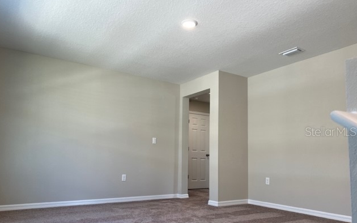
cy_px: 131
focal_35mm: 28
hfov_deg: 66.5
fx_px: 272
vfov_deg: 44.4
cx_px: 177
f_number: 1.5
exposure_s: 1/120
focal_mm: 5.7
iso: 64
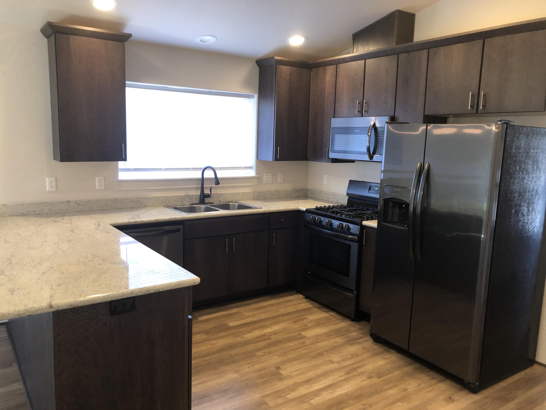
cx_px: 273
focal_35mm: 28
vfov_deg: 49.7
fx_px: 442
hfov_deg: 63.4
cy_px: 205
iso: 40
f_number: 1.8
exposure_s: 1/17
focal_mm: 3.99
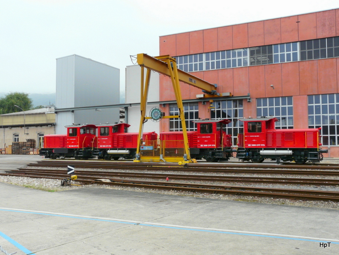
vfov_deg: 40.7
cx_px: 170
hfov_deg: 52.6
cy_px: 128
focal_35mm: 35
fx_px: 343
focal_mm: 5.8
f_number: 4.5
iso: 100
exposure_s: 1/200
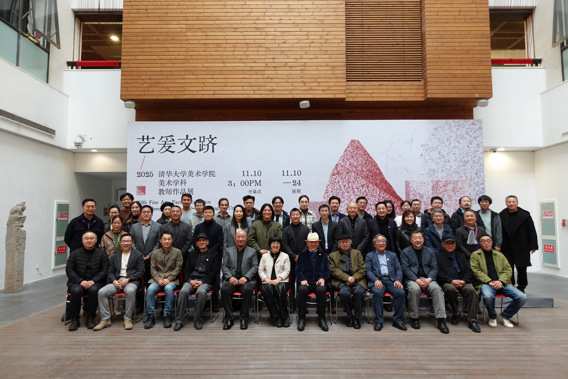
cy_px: 190
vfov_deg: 53.1
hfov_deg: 73.7
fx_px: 379
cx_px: 284
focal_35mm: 24
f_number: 1.8
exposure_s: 1/30
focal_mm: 9.4
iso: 320
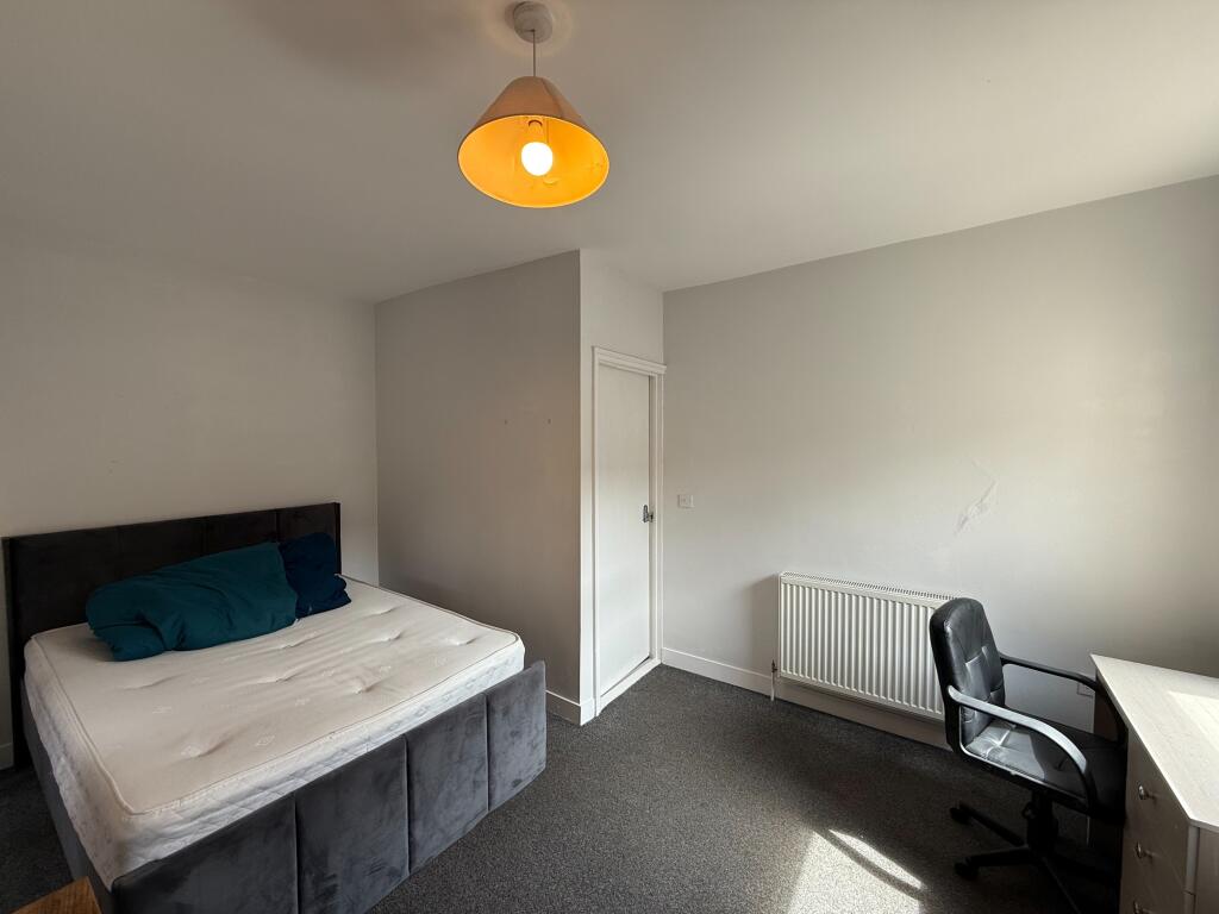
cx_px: 610
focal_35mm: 14
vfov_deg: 85.7
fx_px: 493
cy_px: 457
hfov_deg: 102.1
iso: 50
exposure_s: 1/100
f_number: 2.2
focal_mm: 2.22
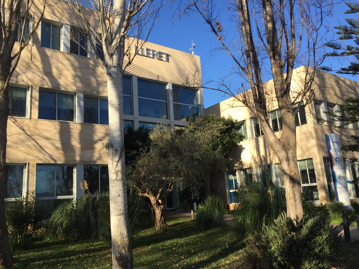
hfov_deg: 61.7
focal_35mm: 29
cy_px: 134
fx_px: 301
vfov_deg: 48.2
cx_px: 180
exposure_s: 1/942
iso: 32
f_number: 2.2
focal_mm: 4.15
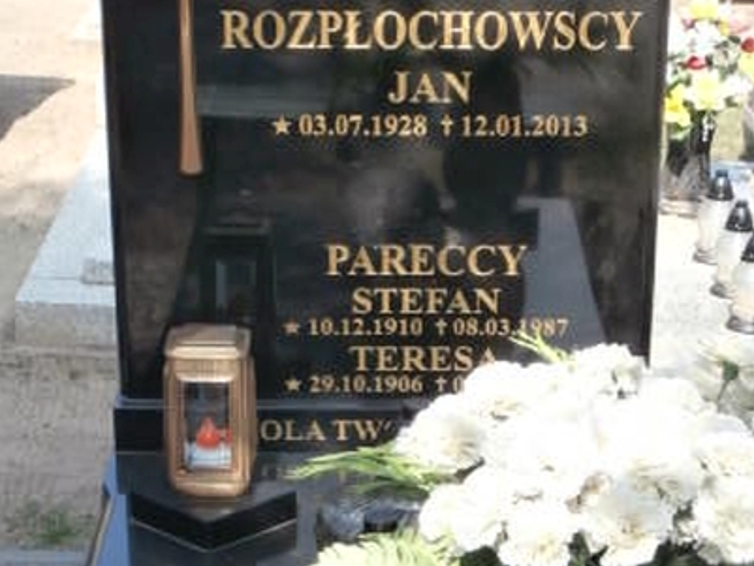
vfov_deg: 19.6
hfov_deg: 26.0
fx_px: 1634
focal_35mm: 75
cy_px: 344
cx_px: 397
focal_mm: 8.29
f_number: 4.2
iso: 100
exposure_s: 1/250
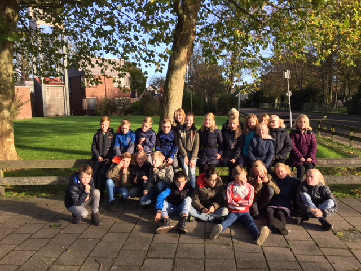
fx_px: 302
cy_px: 136
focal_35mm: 29
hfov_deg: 61.7
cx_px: 180
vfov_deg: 48.2
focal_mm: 4.15
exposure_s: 1/434
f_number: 2.2
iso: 32
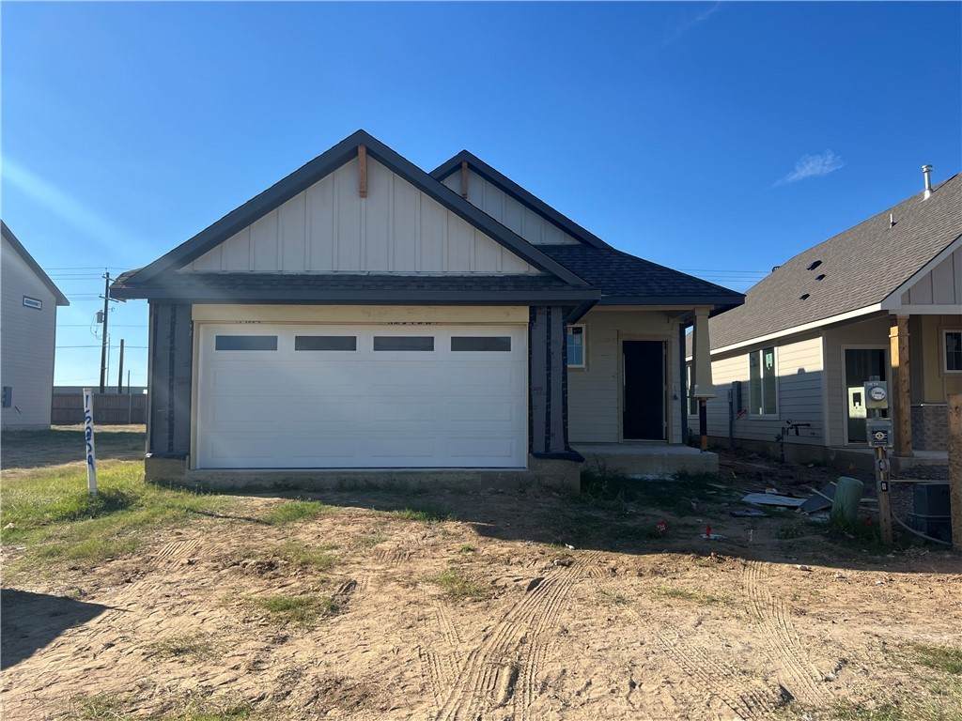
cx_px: 481
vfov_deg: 53.1
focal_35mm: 26
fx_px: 723
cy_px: 360
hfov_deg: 67.3
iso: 50
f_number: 1.5
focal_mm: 5.7
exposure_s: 1/3831
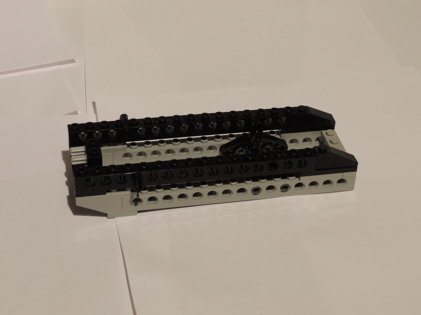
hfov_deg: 26.0
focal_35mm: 75
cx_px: 210
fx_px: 912
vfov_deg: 19.6
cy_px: 158
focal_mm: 13.3
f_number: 7
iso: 100
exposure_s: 1/2.5
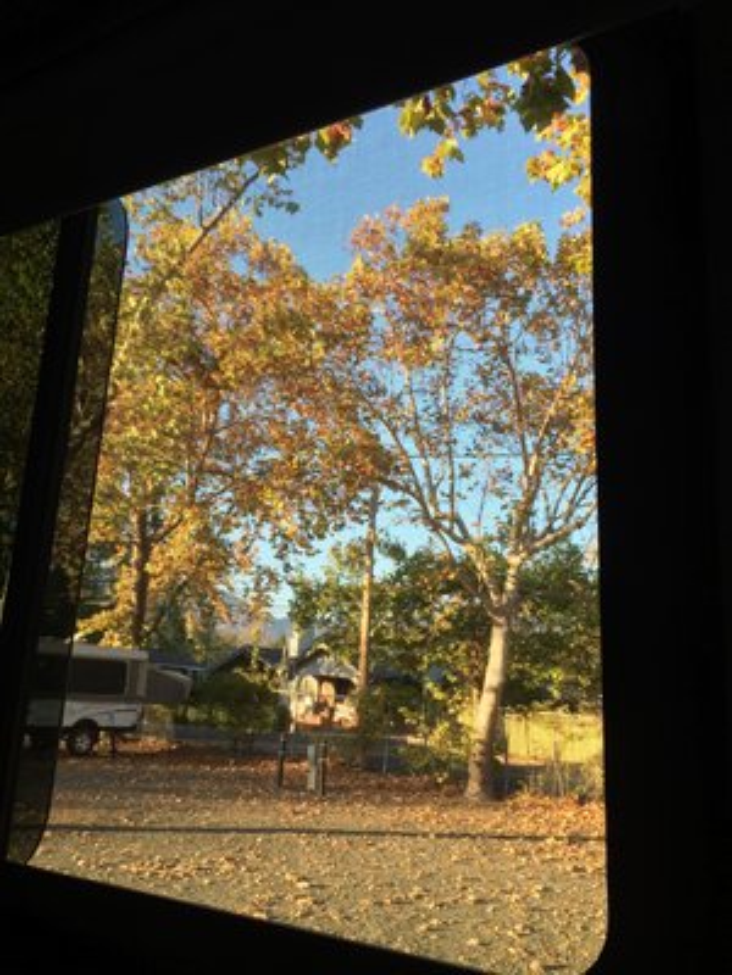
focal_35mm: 29
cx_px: 366
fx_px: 818
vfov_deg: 61.7
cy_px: 488
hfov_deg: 48.2
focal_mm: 4.15
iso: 32
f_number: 2.2
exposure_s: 1/187
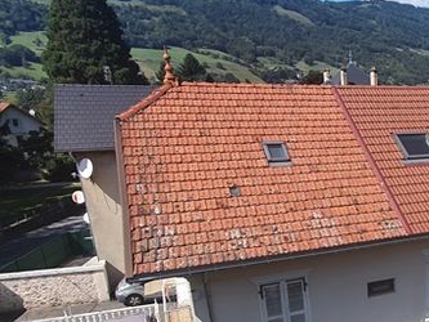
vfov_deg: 35.8
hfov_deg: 38.8
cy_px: 252
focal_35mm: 39
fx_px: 484
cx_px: 479
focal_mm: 1.8
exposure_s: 1/940
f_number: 2.2
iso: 50
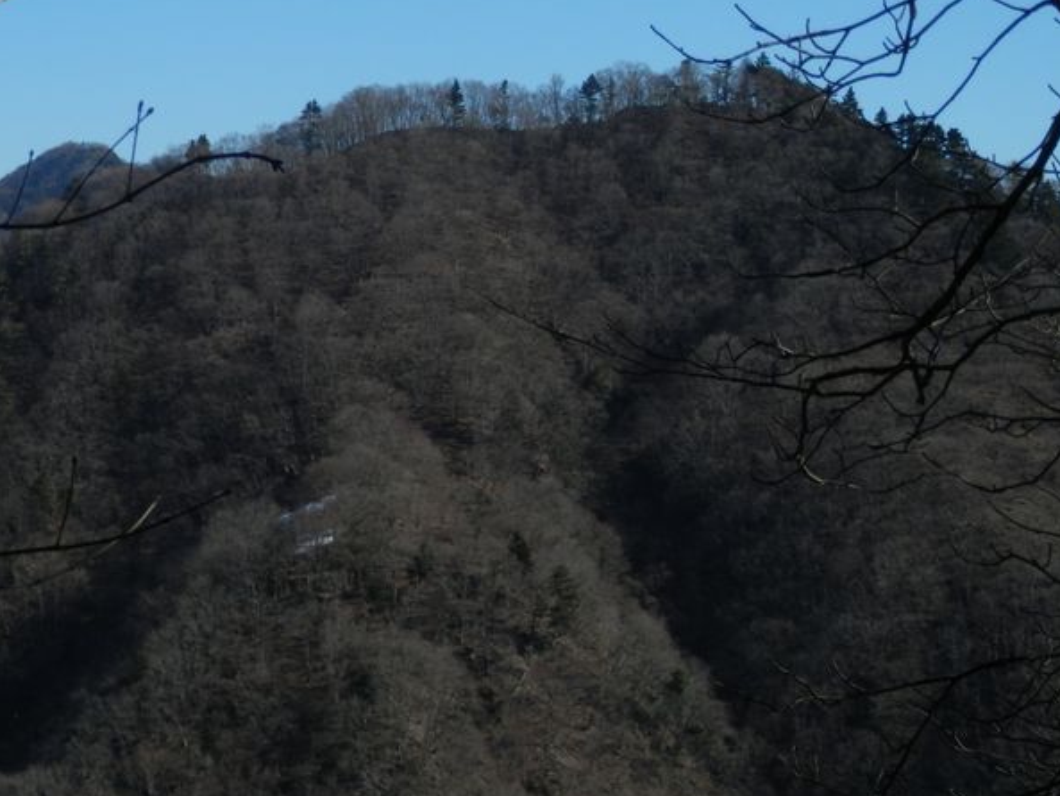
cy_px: 467
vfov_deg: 16.6
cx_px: 424
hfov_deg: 22.0
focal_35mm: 89
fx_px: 2726
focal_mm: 11.9
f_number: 12.4
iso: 100
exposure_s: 1/125
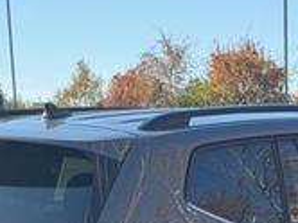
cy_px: 288
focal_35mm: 146
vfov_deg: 9.9
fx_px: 1255
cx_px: 190
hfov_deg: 13.5
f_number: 1.78
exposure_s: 1/1575
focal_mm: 6.76
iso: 80
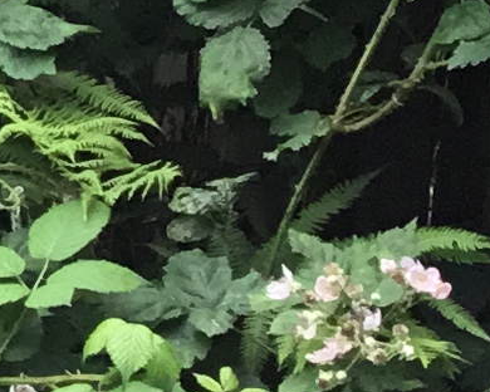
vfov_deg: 6.0
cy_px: -265
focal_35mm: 253
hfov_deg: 6.8
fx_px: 3669
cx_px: -1065
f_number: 2.4
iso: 50
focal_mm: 3.3
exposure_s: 1/100
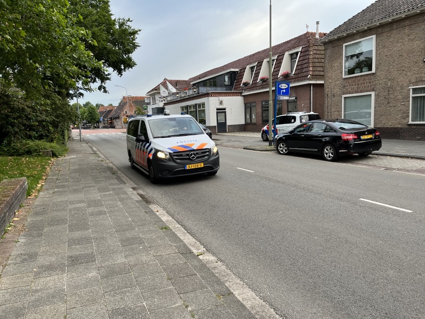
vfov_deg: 53.1
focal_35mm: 26
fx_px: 319
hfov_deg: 67.3
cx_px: 212
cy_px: 160
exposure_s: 1/121
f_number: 1.6
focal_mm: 5.1
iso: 40
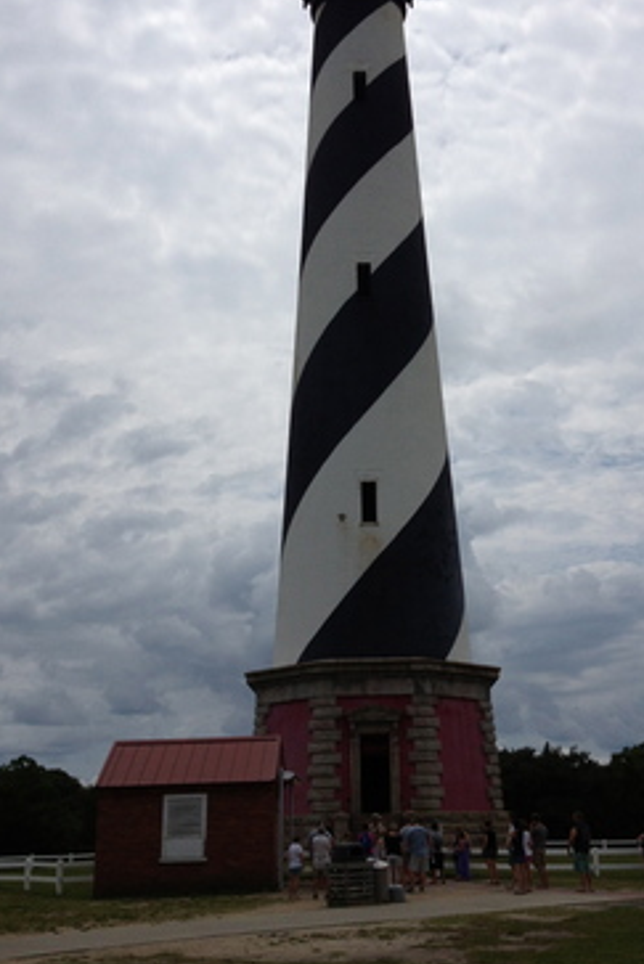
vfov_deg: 41.0
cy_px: 408
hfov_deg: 28.1
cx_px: 368
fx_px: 1287
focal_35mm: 48
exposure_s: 1/7937
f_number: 2.4
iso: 50
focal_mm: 4.28
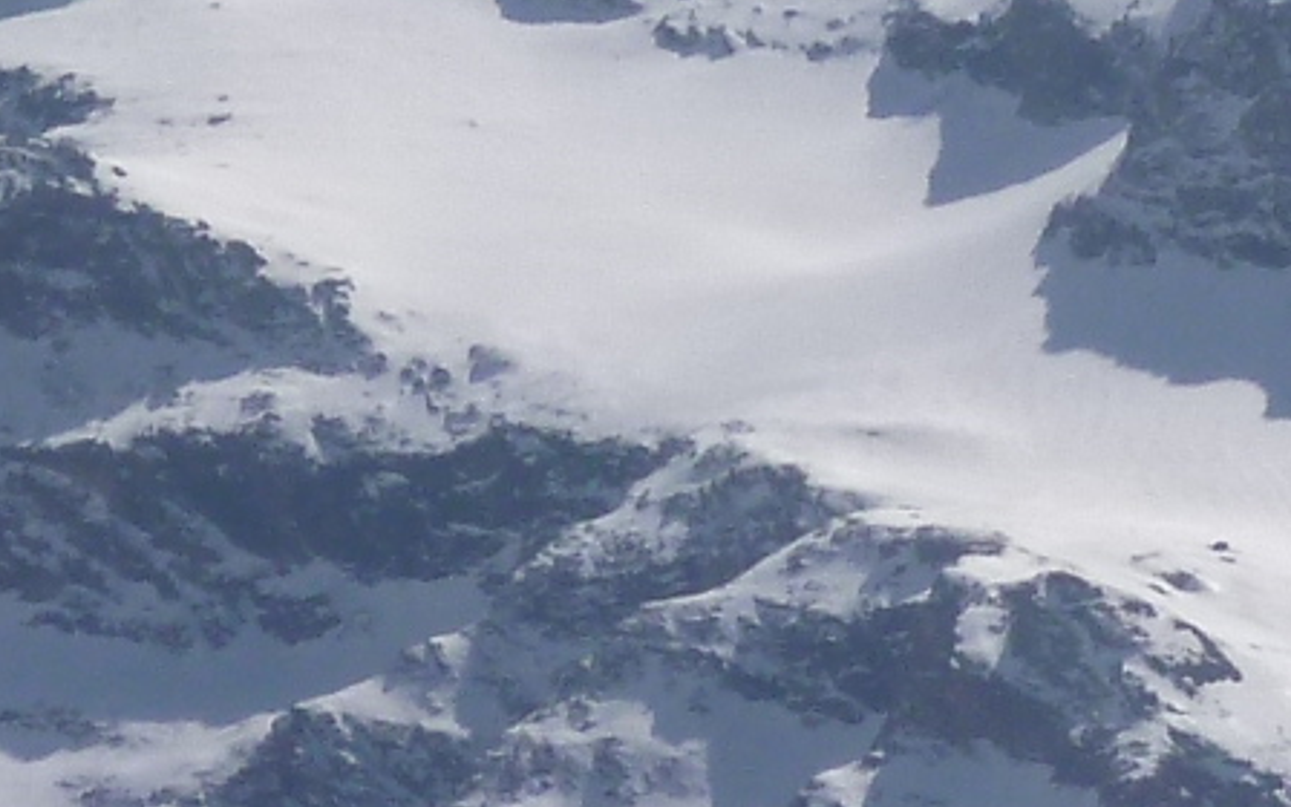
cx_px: 1493
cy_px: 1409
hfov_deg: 3.5
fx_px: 20899
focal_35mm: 594
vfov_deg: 2.2
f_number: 18
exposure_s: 1/100
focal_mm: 17.5
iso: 100
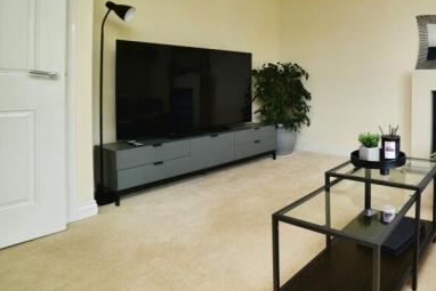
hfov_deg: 65.3
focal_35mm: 24
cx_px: 364
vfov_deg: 51.8
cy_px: 90
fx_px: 291
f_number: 8
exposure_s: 1/15
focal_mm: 14
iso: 100
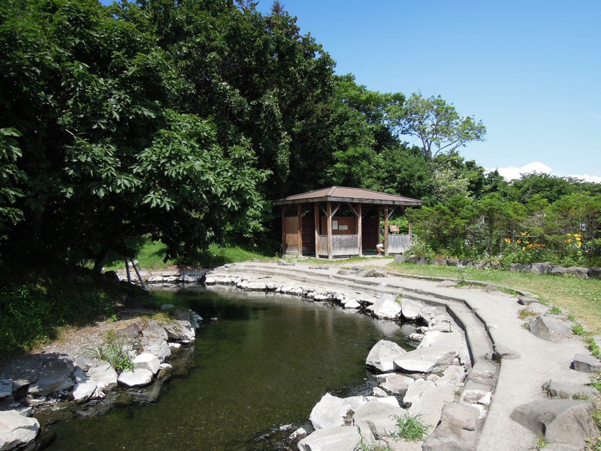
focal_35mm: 24
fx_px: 417
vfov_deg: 56.8
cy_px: 226
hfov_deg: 71.6
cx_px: 300
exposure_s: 1/1600
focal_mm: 4.3
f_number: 2.8
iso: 160
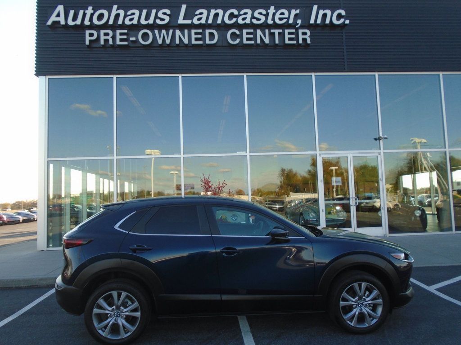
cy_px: 172
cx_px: 230
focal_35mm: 26
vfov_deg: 53.1
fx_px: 346
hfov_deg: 67.3
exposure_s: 1/250
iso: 100
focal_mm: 4.6
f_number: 3.2
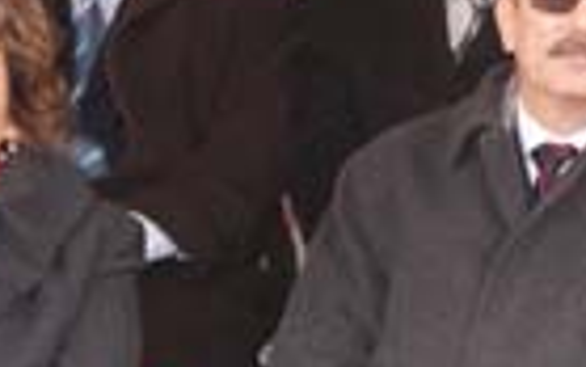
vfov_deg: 5.3
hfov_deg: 8.3
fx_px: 3962
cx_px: 890
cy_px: 34
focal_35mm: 248
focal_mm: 50
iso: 400
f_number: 5.6
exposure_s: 1/80
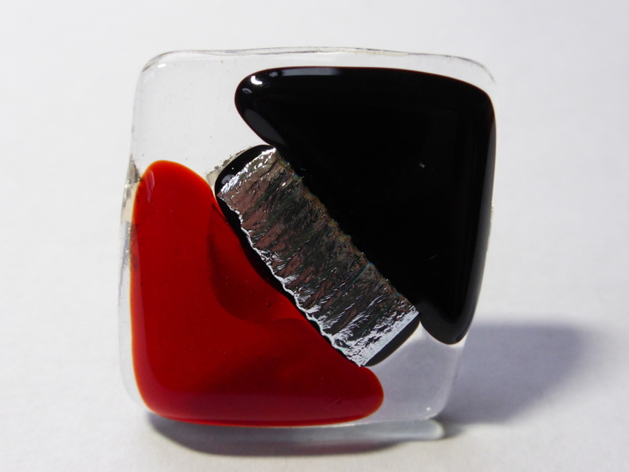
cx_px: 314
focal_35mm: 53
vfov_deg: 27.5
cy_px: 236
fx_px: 963
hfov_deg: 36.2
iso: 400
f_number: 4.4
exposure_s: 1/40
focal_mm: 9
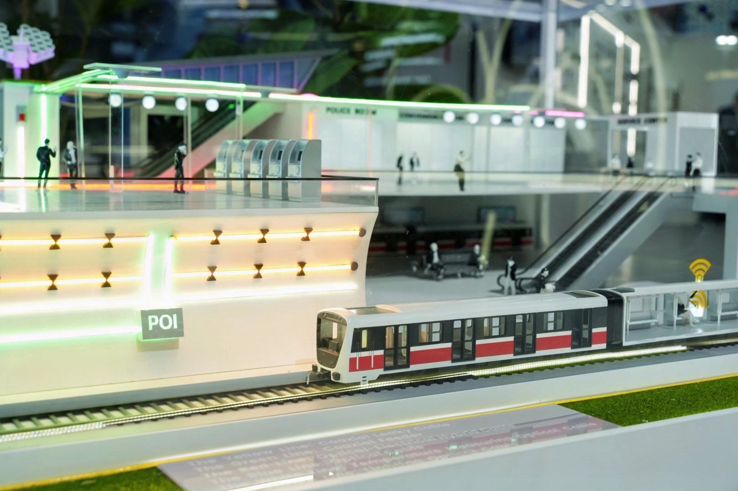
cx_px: 369
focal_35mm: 46
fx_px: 943
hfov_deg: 42.8
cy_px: 246
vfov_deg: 29.2
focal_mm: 46
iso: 640
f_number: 7.1
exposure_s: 1/160
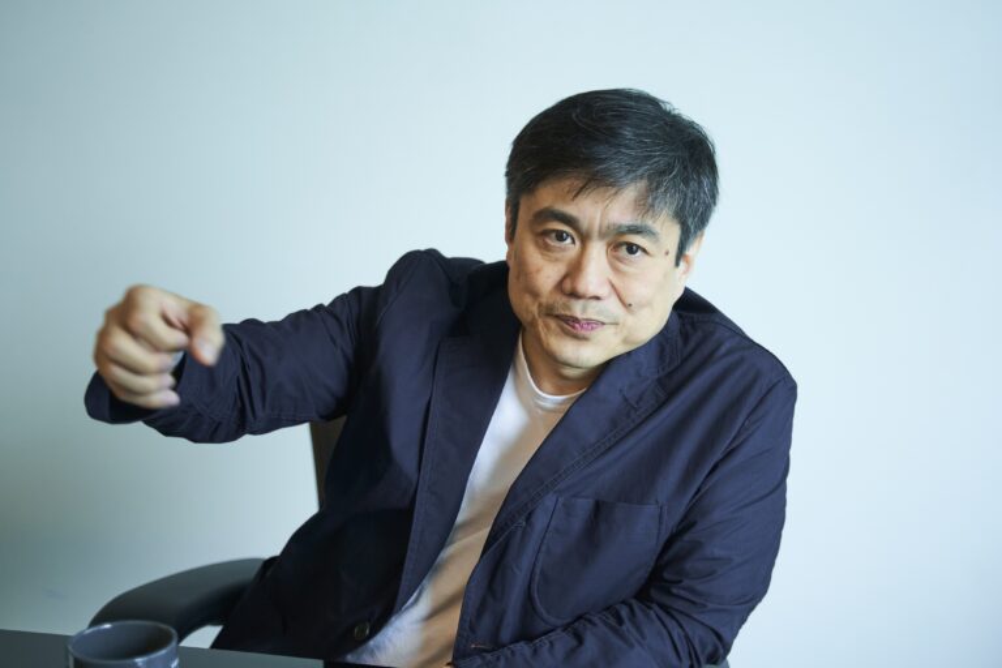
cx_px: 501
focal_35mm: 55
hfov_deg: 36.2
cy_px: 334
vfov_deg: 24.6
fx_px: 1531
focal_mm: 55
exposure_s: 1/200
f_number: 2.8
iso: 1250
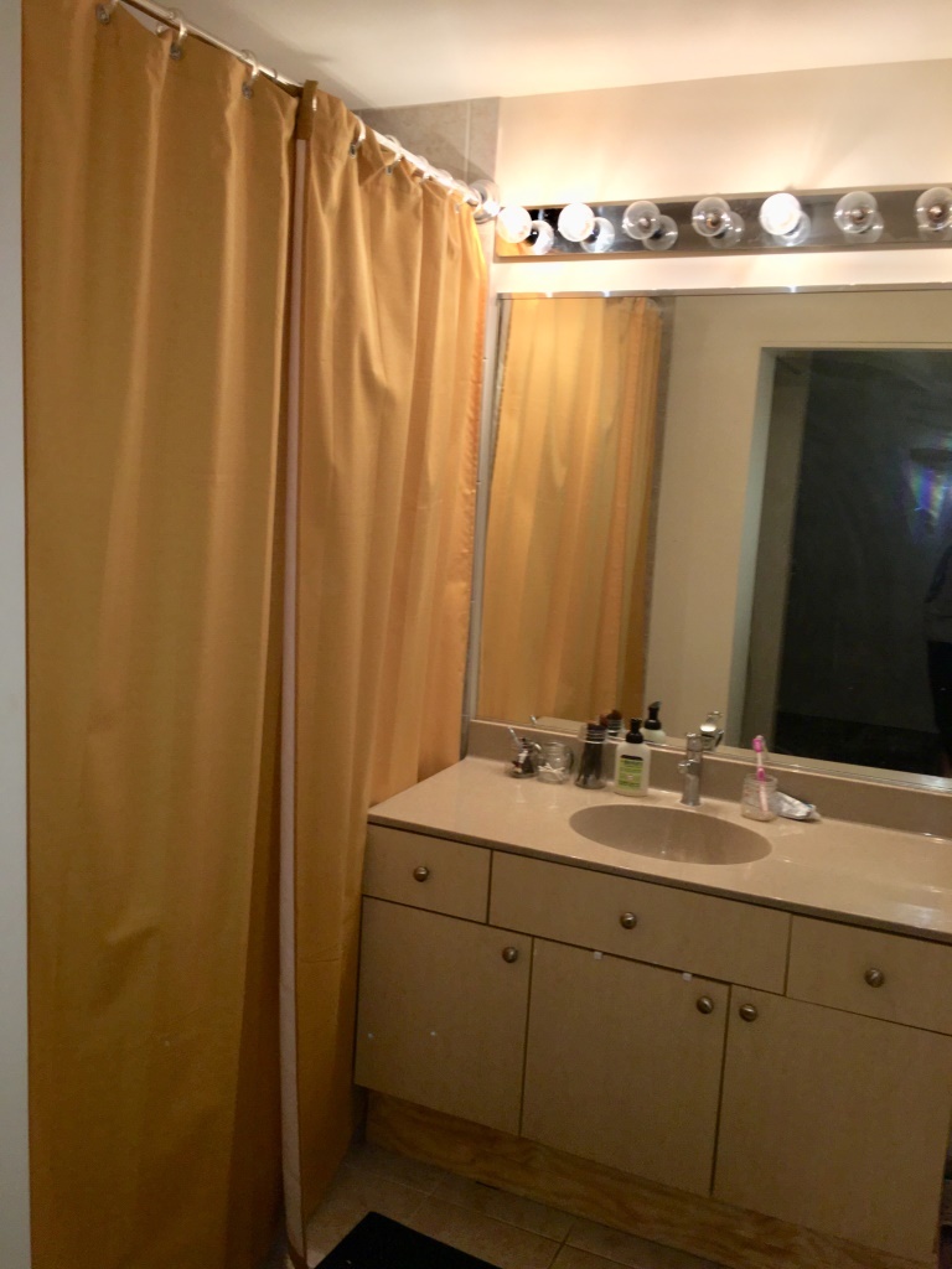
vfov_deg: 61.7
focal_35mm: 29
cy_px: 634
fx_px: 1063
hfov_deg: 48.2
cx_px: 476
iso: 25
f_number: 2.2
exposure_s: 1/58
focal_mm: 4.15
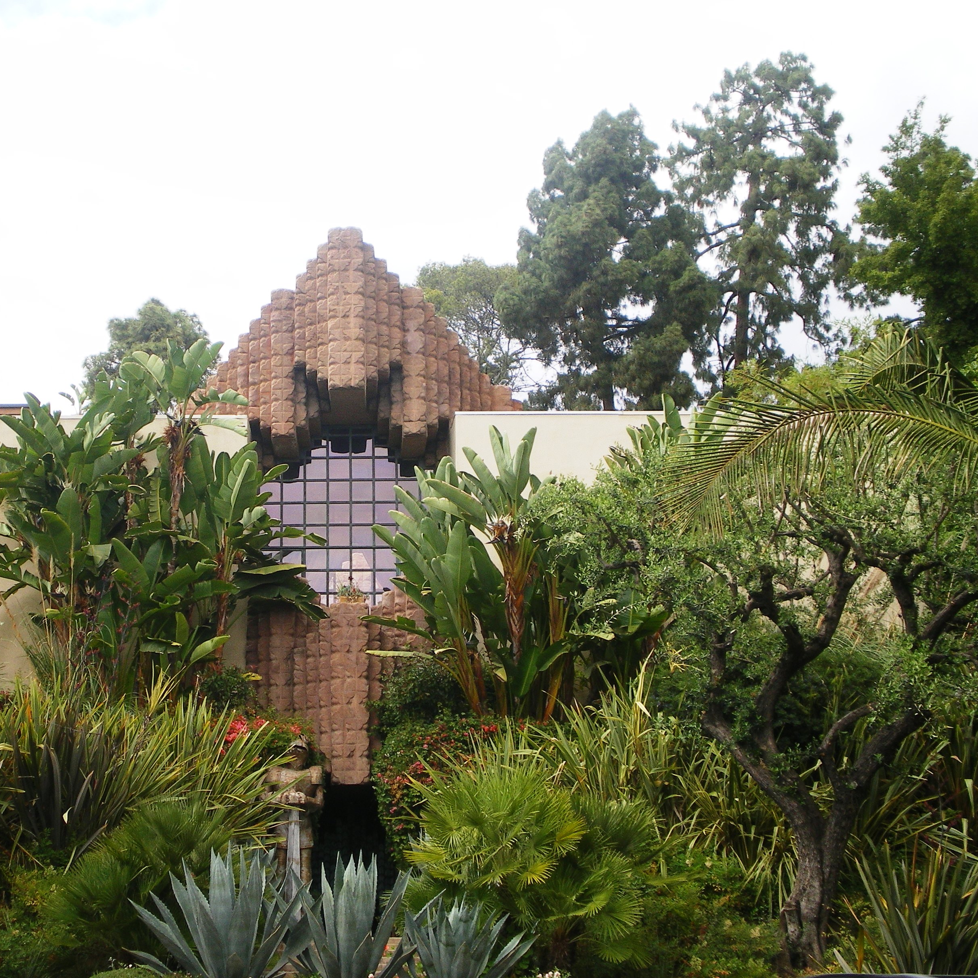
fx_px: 2238
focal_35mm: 70
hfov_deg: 24.5
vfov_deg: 24.7
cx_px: 329
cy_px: 492
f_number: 5.9
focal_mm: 10.3
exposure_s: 1/125
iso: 50
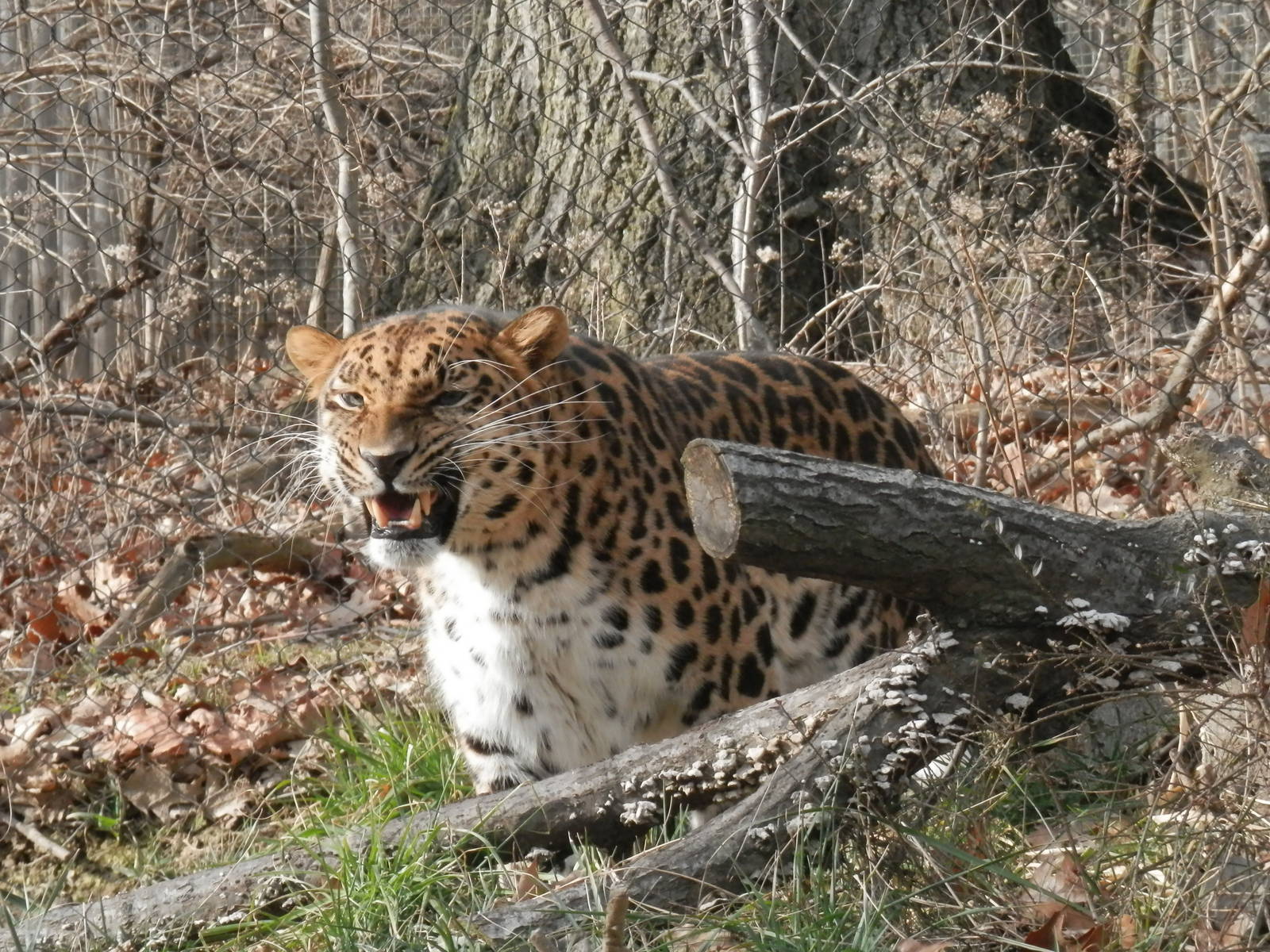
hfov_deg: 9.7
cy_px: 476
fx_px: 7484
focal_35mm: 204
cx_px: 635
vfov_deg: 7.3
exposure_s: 1/500
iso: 400
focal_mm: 36.5
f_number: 5.9
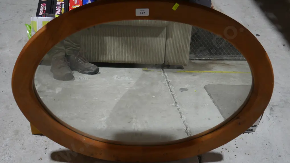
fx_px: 338
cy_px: 96
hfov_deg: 46.4
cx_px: 146
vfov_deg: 27.1
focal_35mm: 44
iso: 320
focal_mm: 20
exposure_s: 1/60
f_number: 4.5
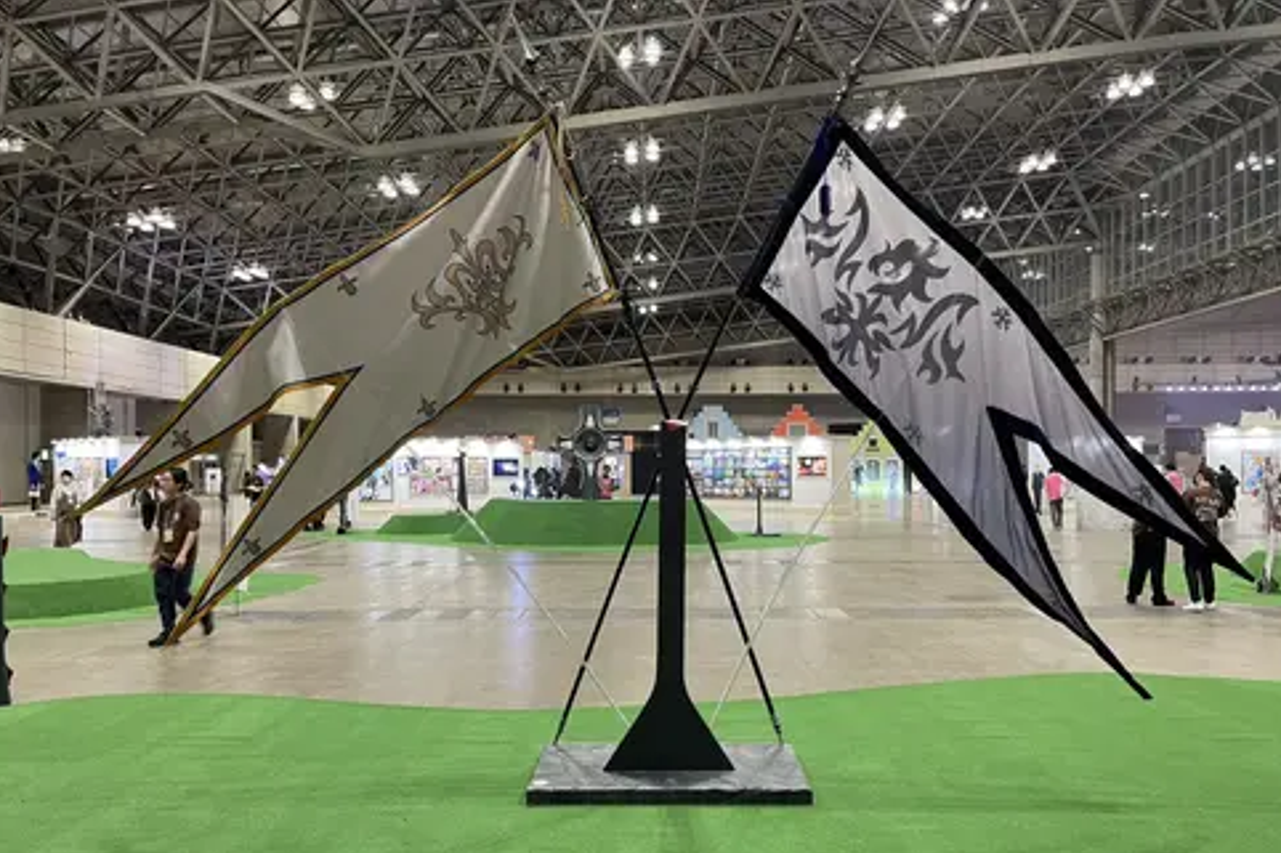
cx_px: 651
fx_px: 960
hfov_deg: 67.4
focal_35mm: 27
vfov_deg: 47.8
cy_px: 466
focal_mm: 5.1
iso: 160
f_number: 1.6
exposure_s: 1/50
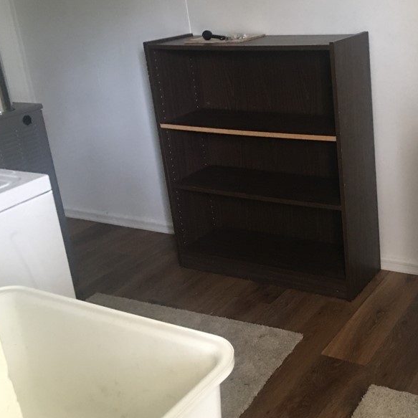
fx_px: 615
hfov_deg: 36.2
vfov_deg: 37.4
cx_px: 338
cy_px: 171
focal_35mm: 45
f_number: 2.2
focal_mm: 4.15
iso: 100
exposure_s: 1/10
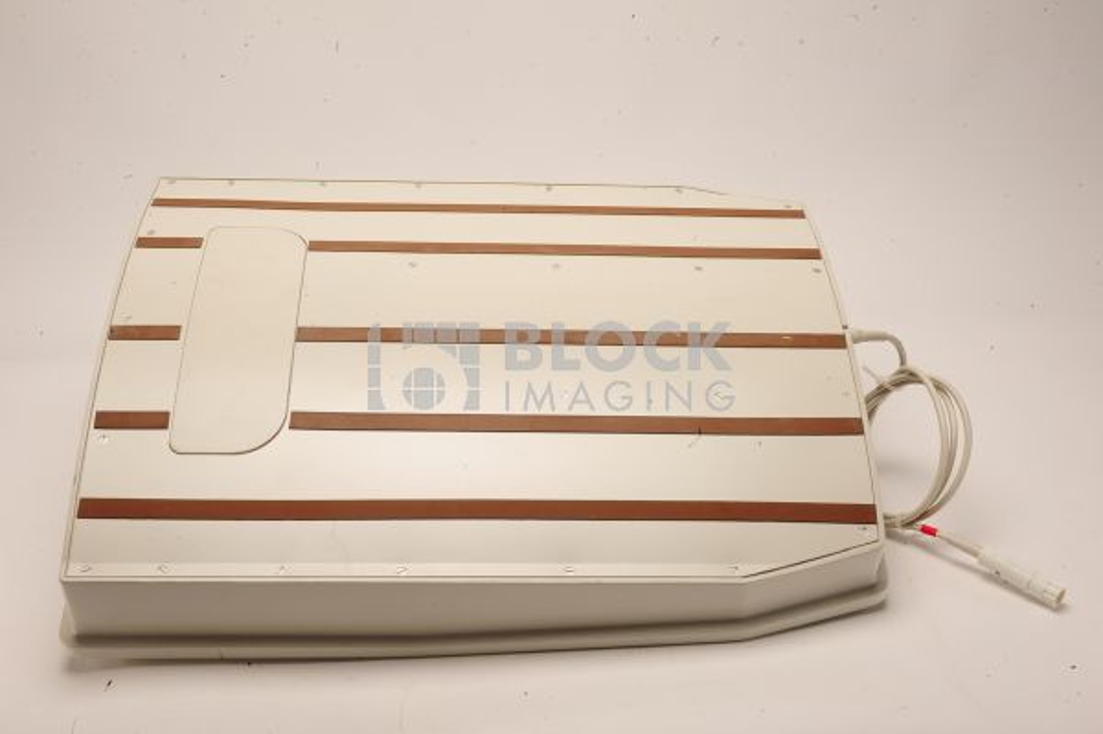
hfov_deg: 39.6
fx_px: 1531
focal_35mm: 50
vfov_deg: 26.9
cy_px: 367
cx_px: 552
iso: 320
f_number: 22
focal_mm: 50
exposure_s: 1/160
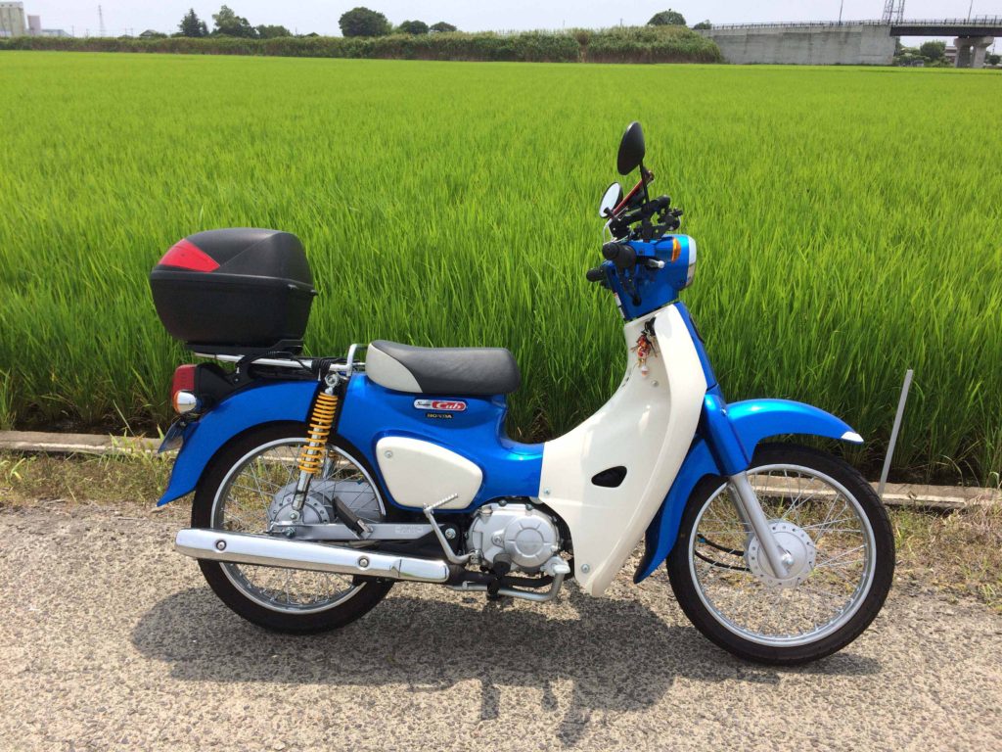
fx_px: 839
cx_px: 501
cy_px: 376
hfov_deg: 61.7
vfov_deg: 48.2
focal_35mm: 29
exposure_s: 1/2160
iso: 32
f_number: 2.2
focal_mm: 4.15
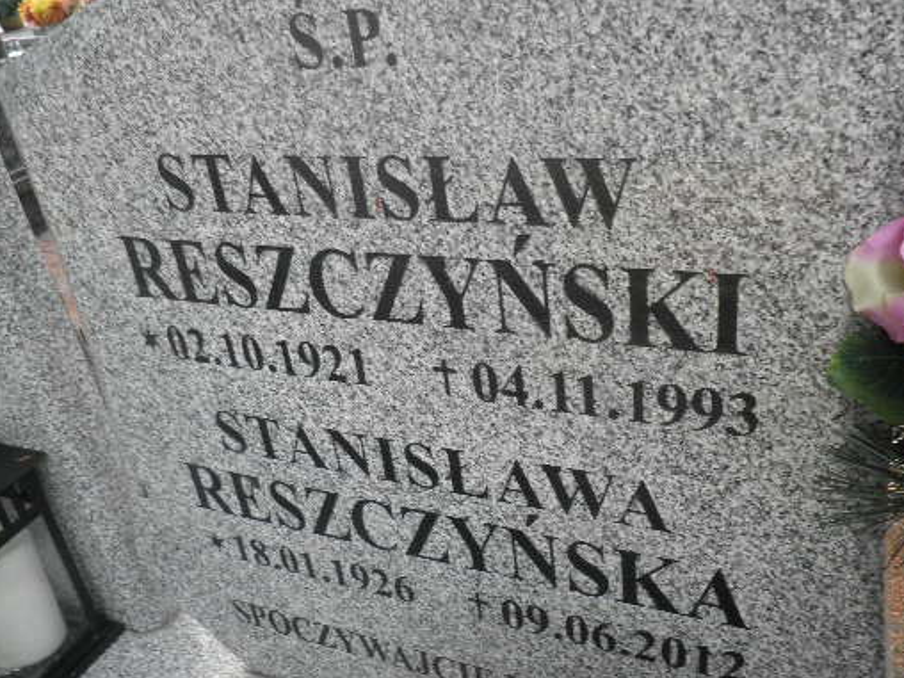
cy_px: 383
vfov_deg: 41.7
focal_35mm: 34
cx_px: 447
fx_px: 888
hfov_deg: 54.0
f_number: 3.5
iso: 64
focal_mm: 5
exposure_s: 1/60
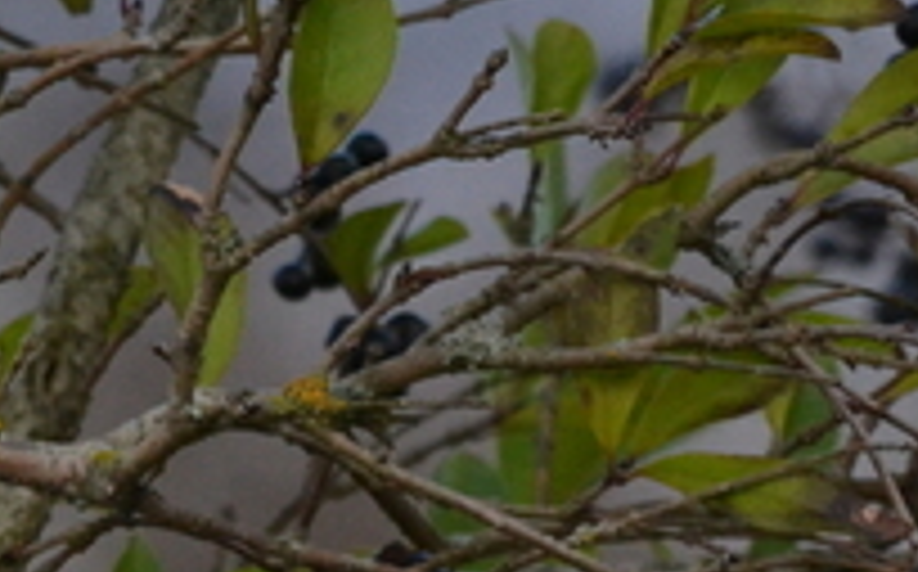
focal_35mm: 1319
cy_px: -624
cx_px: -454
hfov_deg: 1.6
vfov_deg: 1.0
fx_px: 32963
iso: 1600
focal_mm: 220
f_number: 8
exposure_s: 1/1600
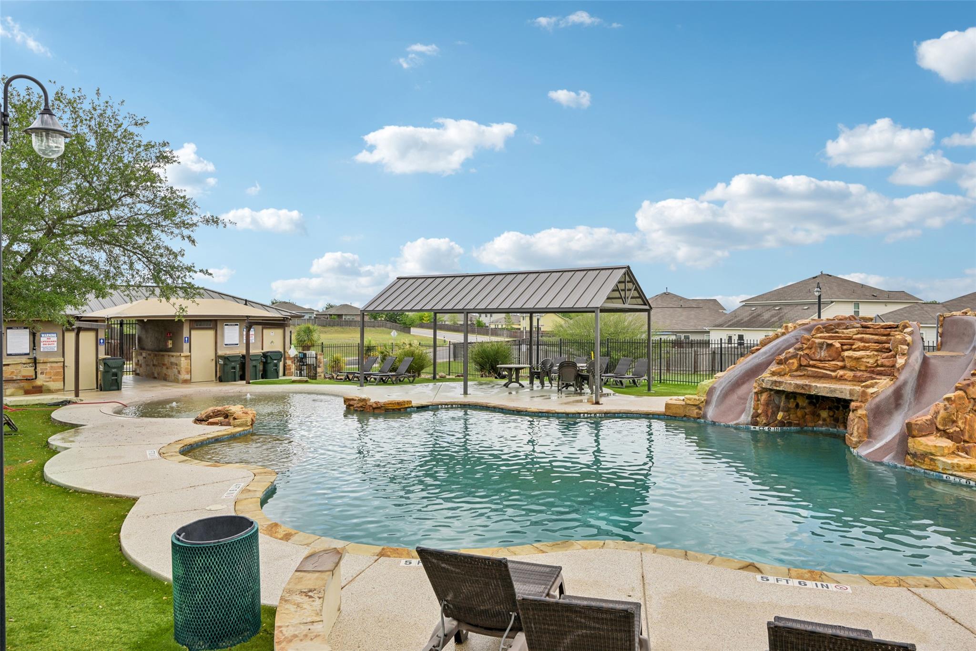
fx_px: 651
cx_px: 488
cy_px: 326
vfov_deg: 53.1
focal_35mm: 24
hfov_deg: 73.7
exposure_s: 1/500
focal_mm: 24
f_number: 6.7
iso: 100
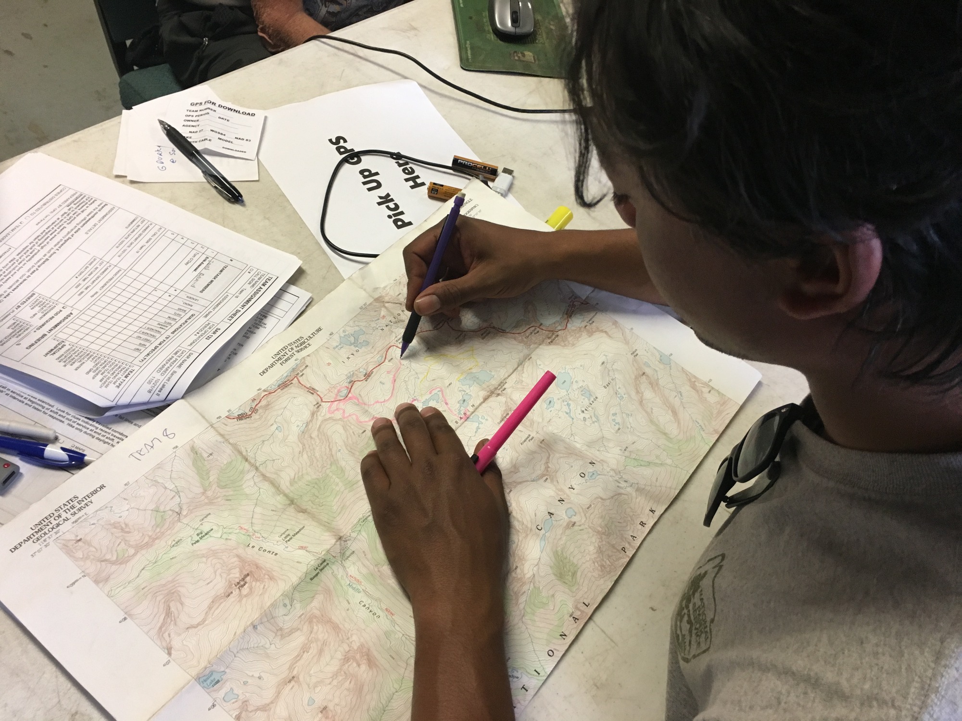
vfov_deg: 48.2
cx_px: 481
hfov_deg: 61.7
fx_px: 806
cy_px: 360
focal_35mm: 29
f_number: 2.2
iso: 100
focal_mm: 4.15
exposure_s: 1/30
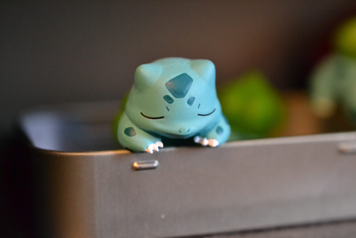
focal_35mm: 60
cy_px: 119
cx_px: 178
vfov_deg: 22.6
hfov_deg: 33.4
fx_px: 593
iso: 3200
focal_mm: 40
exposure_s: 1/50
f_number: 3.2
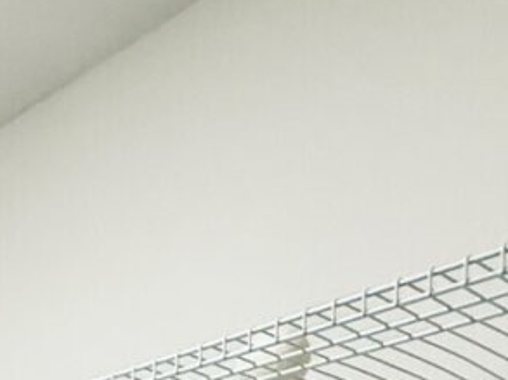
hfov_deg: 21.9
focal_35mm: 67
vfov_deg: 17.3
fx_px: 982
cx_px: -331
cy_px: 710
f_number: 2.2
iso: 400
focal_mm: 2.22
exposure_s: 1/60
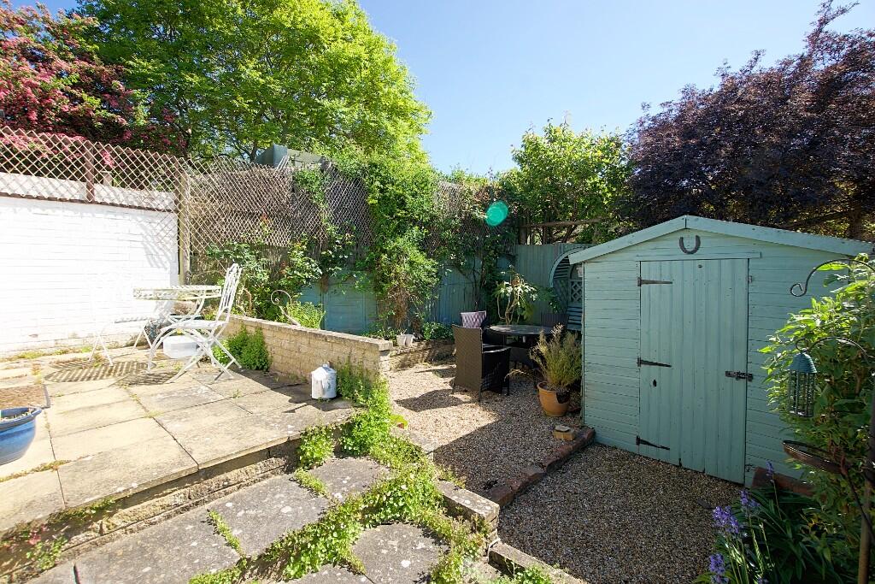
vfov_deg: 77.3
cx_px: 438
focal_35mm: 15
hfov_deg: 100.4
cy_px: 292
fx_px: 365
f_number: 8
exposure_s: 1/125
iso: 100
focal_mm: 10
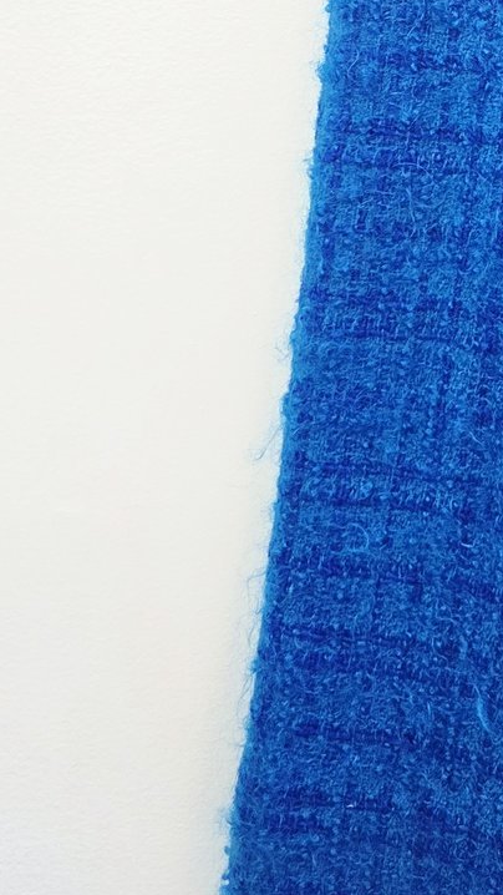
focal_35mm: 67
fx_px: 1588
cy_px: -50
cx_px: 867
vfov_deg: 28.9
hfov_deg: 15.7
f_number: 1.7
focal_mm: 6.3
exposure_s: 1/120
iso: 250
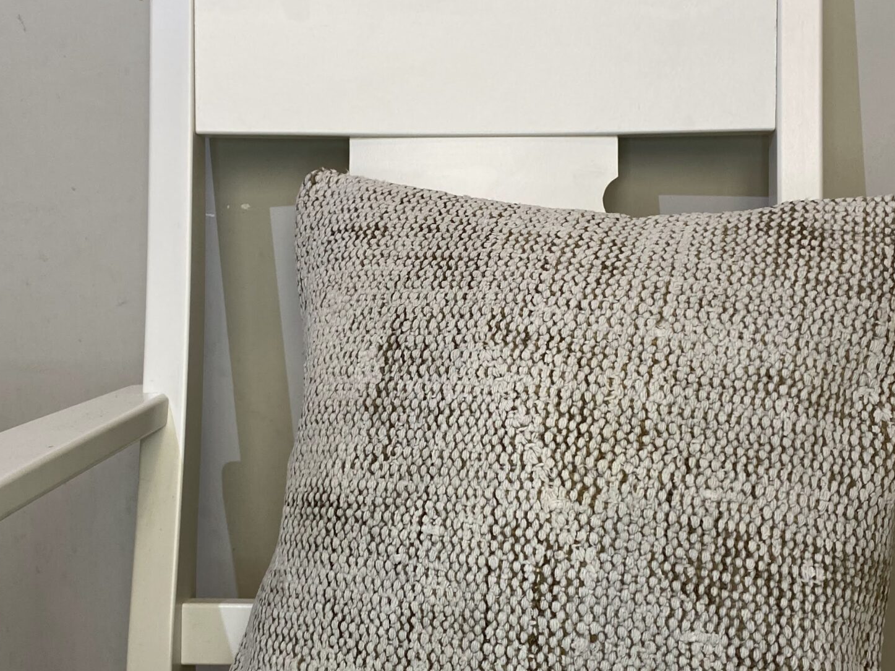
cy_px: 335
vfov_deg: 31.5
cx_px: 466
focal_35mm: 46
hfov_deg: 41.2
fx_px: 1189
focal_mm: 4.25
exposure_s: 1/121
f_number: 1.8
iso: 100
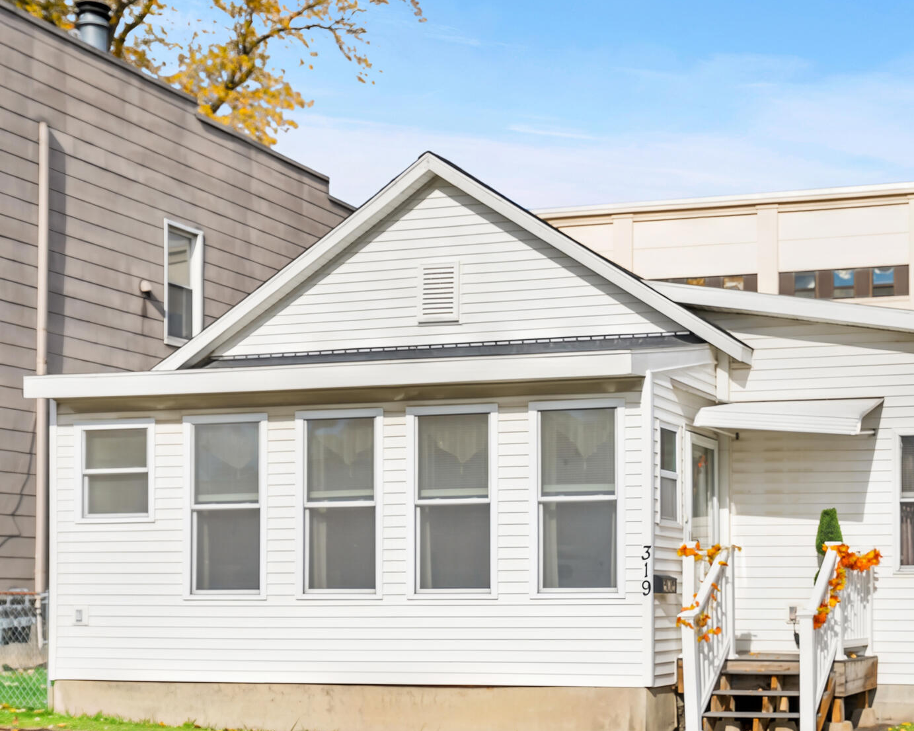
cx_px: 720
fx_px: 1515
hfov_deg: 32.7
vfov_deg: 27.0
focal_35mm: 56
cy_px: 480
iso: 250
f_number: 6.3
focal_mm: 33
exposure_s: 1/2000
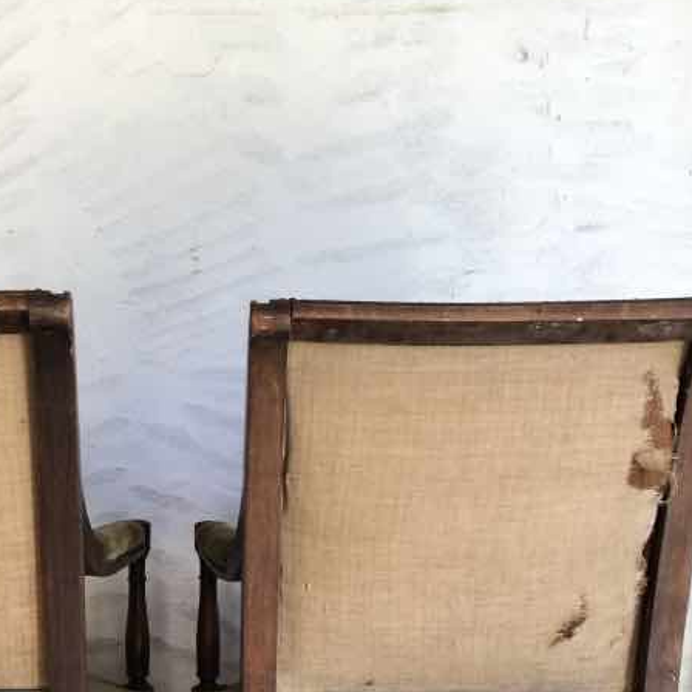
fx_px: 1334
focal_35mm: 59
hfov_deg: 28.7
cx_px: 178
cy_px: 728
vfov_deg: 27.1
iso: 25
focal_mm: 3.99
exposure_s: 1/33
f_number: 1.8
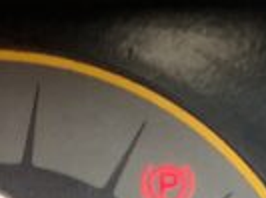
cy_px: 300
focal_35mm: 224
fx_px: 1717
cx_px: 62
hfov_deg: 8.8
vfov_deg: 6.5
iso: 50
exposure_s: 1/122
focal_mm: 3
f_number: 1.8
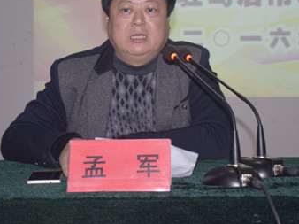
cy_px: 58
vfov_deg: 17.9
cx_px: 155
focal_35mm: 82
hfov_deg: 23.9
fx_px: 708
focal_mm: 32
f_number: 5
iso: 800
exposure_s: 1/100
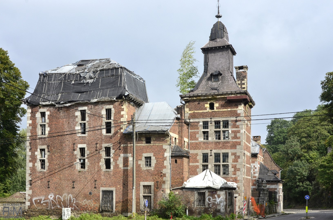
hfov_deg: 45.0
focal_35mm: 44
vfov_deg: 30.7
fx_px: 402
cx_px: 166
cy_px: 110
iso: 400
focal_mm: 29
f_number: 11
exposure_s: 1/500
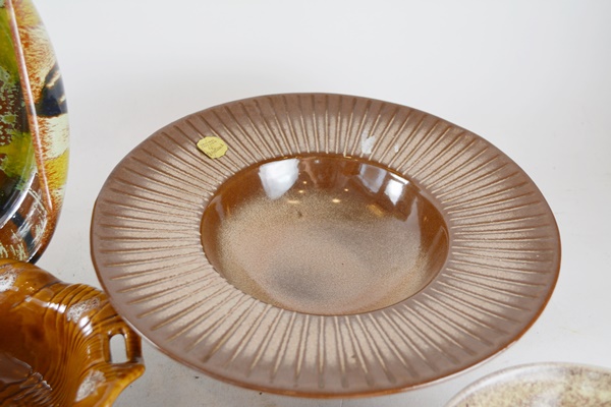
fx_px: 662
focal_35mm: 39
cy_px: 204
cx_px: 306
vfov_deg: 34.2
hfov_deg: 49.6
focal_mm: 26
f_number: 5.6
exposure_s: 1/125
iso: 400
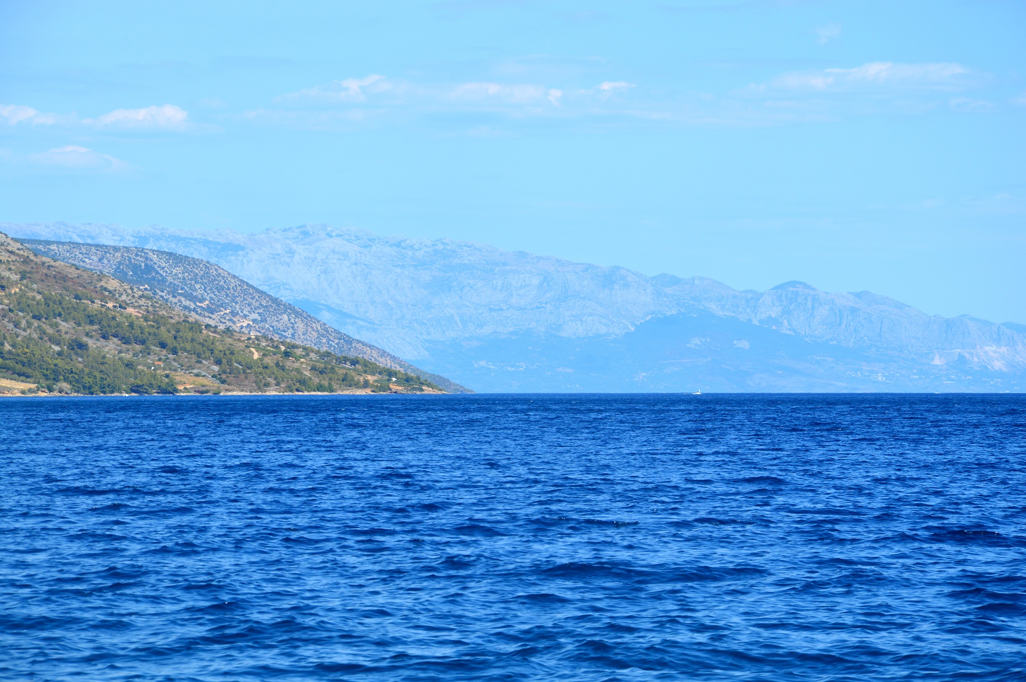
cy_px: 341
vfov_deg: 8.7
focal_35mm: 158
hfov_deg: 13.1
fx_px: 4484
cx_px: 513
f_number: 8
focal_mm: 105
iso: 100
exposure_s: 1/250
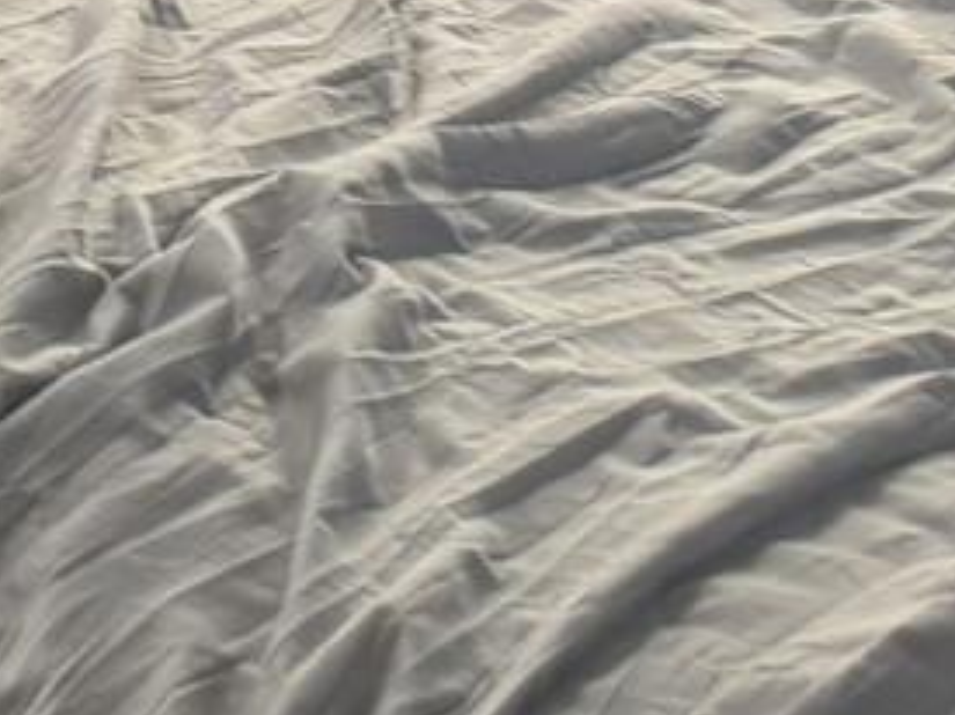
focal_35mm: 179
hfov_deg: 8.8
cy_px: -1385
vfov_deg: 7.4
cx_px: -2028
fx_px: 4936
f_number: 1.78
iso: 250
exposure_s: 1/60
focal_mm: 6.76
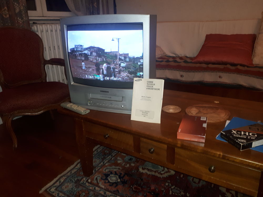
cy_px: 98
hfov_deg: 65.3
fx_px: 205
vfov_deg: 51.4
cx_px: 132
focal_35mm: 27
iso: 160
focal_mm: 3.6
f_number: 1.9
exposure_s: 1/25
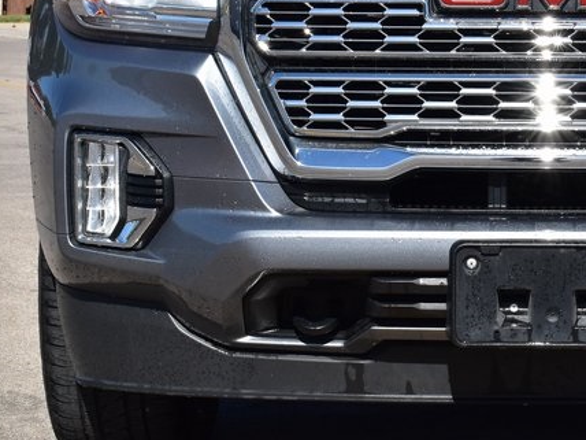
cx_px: 534
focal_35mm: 145
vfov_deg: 10.2
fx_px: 2455
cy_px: 53
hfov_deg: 13.5
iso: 400
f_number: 11
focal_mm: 42
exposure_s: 1/500
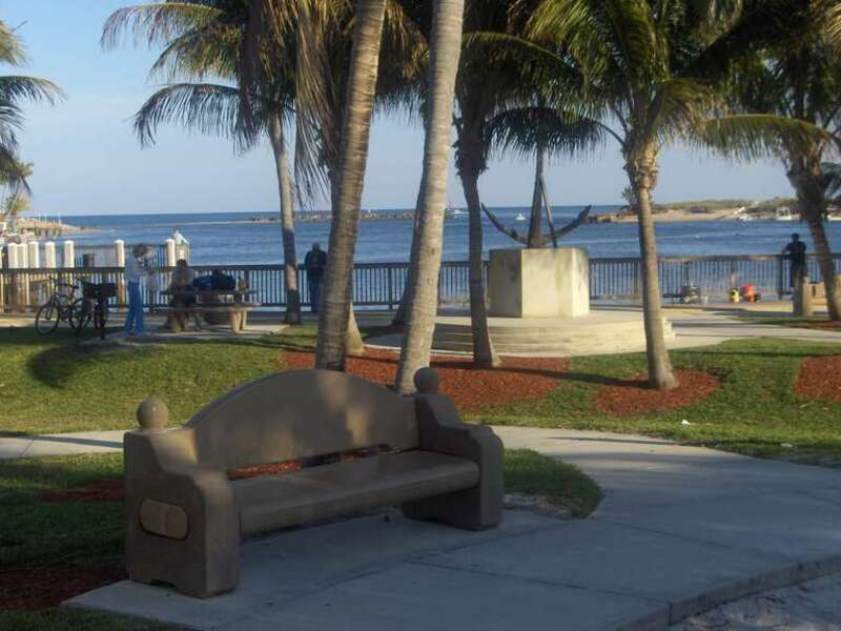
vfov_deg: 23.7
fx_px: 1506
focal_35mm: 62
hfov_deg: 31.2
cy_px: 316
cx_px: 420
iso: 100
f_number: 5.6
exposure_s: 1/339
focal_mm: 10.19
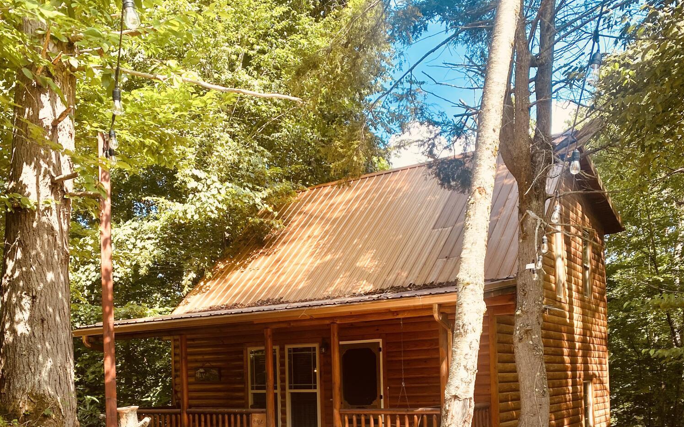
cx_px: 343
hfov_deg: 52.8
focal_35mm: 37
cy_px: 376
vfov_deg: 32.9
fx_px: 690
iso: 32
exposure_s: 1/767
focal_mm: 4.25
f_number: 1.8
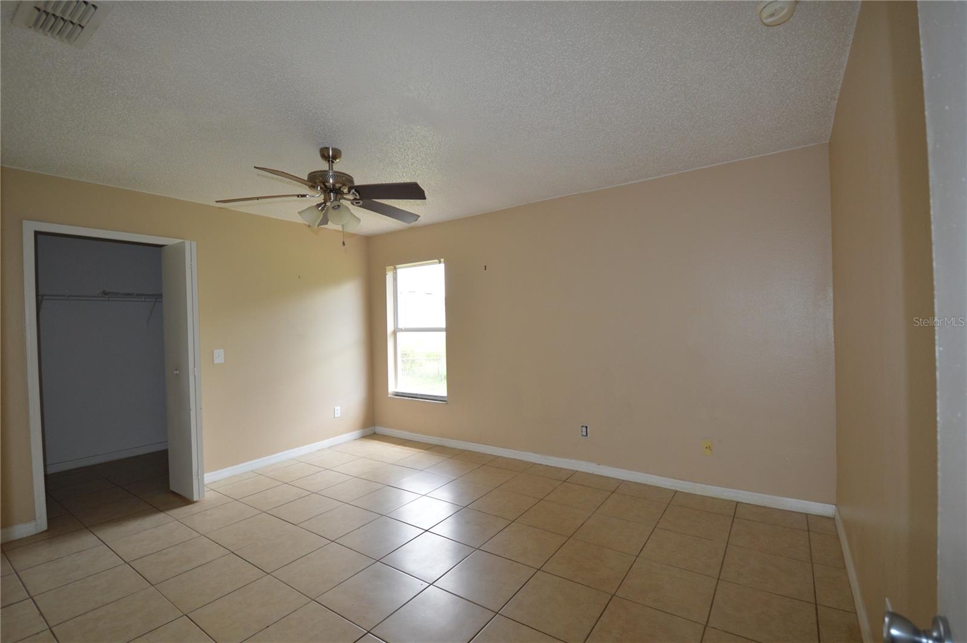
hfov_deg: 100.5
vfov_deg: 77.2
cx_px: 484
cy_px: 322
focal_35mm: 15
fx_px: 402
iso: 400
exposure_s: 1/125
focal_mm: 10
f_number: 4
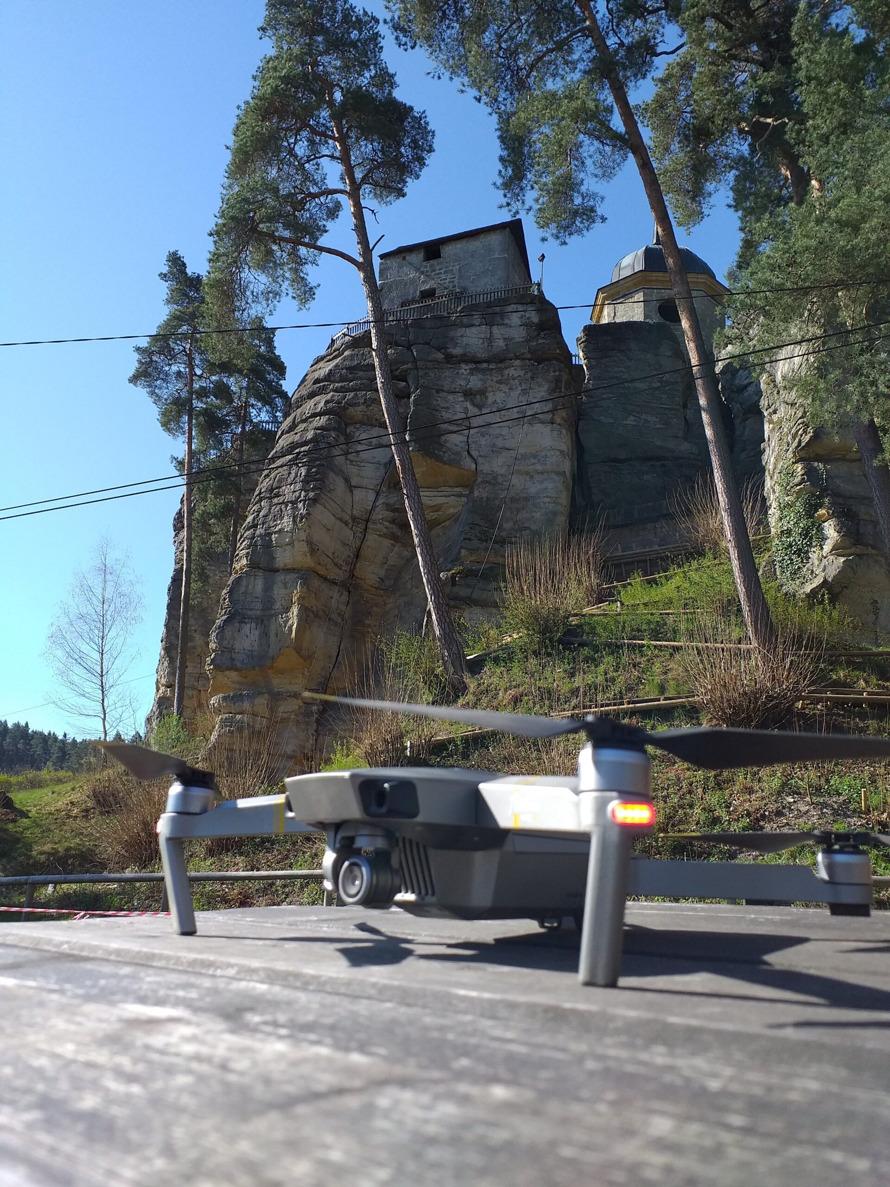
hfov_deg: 53.1
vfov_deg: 67.3
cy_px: 594
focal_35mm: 26
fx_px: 891
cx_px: 445
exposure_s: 1/934
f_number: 1.9
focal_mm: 3.6
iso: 40
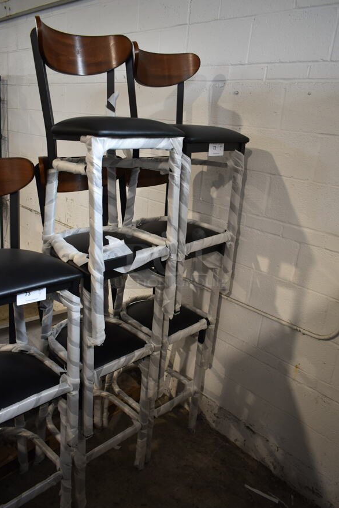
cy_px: 259
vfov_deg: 65.5
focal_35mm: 28
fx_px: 396
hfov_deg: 46.4
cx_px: 165
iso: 400
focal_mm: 18
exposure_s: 1/30
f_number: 3.5
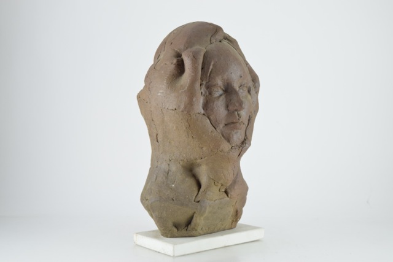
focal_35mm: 54
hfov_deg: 36.9
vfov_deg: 25.1
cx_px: 196
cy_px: 131
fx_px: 590
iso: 800
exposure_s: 1/125
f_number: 6.3
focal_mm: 36
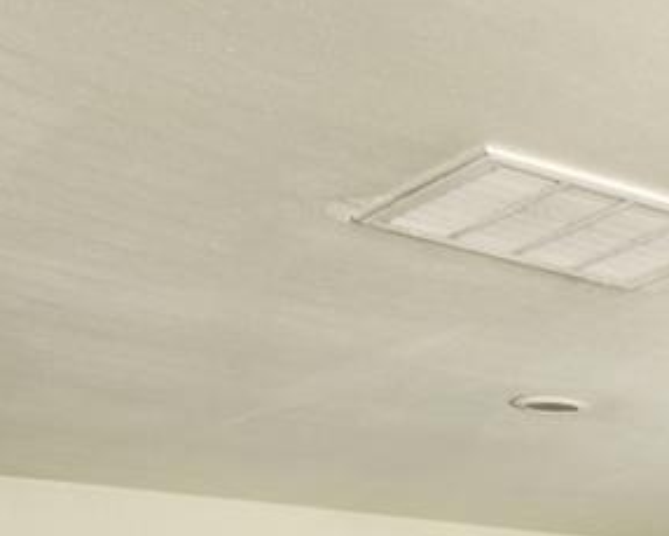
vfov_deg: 16.0
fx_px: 1716
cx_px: 1177
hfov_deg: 18.0
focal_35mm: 87
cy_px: 848
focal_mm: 16.5
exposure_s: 1.6
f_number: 8
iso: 100
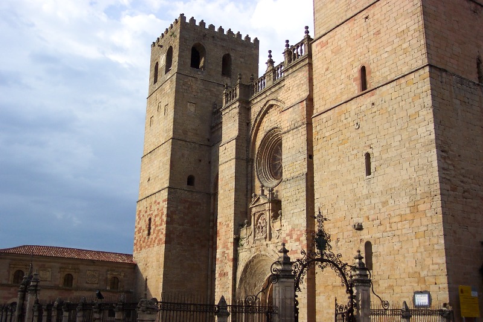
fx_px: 510
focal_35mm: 38
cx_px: 242
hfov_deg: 50.7
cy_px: 161
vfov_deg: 35.0
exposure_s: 1/700
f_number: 2.8
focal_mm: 8
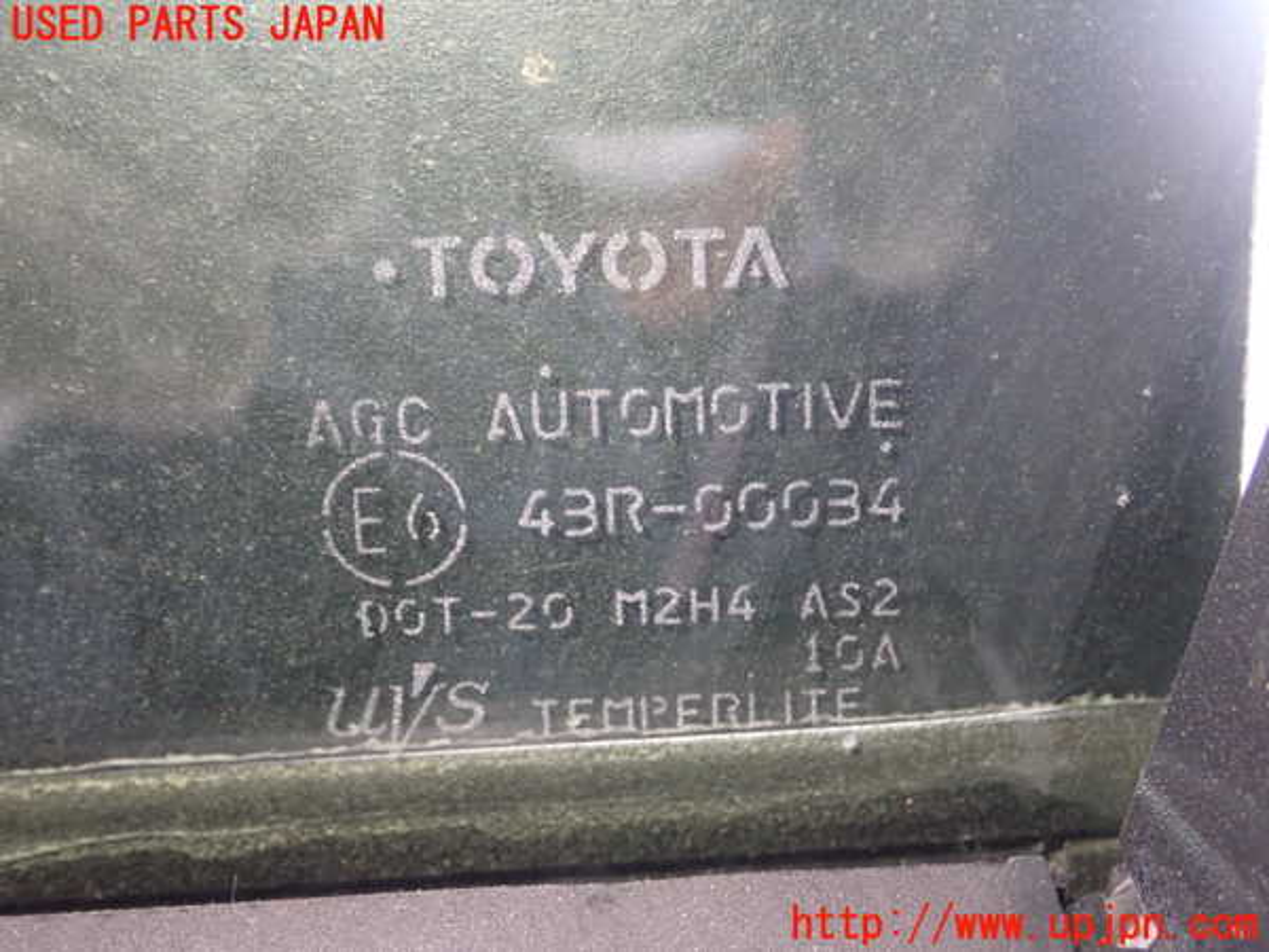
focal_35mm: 49
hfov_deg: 38.9
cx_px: 634
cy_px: 476
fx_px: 1796
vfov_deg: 29.7
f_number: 3.2
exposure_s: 1/13
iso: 800
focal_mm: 8.99
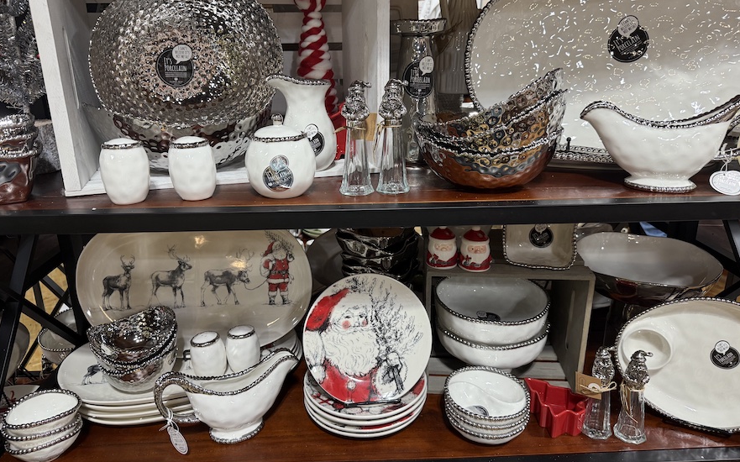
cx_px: 370
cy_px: 215
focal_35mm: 26
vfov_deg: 47.5
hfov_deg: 70.4
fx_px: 524
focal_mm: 6.76
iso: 160
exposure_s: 1/60
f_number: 1.78
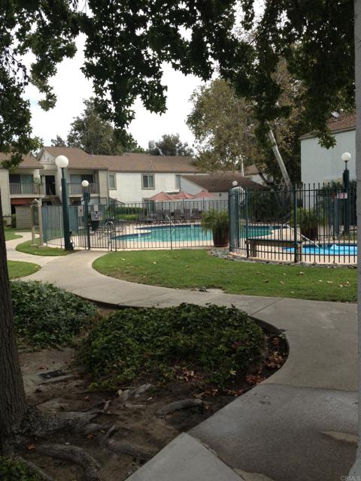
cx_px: 180
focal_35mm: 35
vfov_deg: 52.6
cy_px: 240
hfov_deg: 40.7
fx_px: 487
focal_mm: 4.28
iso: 50
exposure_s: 1/986
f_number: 2.4
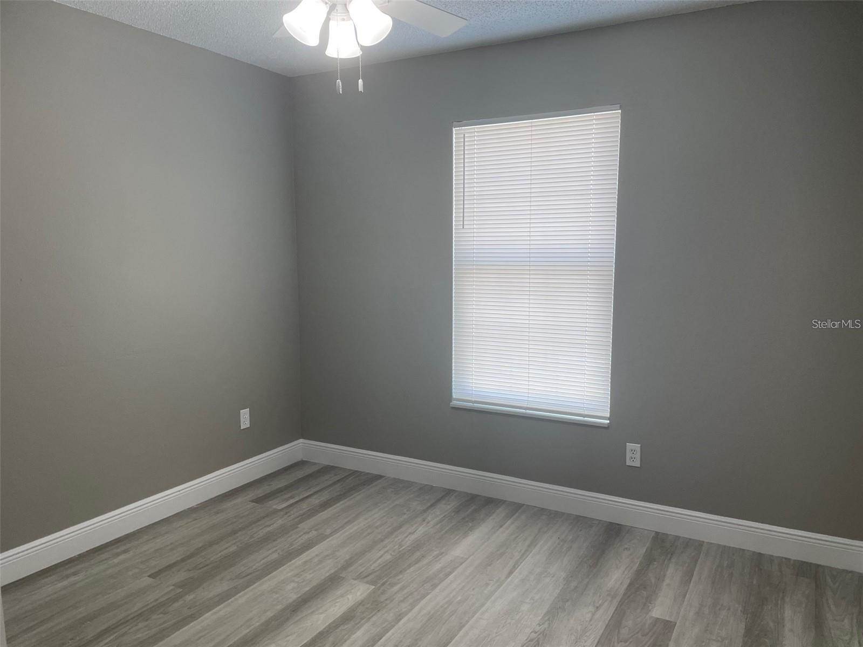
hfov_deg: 67.3
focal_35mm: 26
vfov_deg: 53.1
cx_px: 432
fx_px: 648
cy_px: 324
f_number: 1.6
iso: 64
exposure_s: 1/120
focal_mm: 4.2
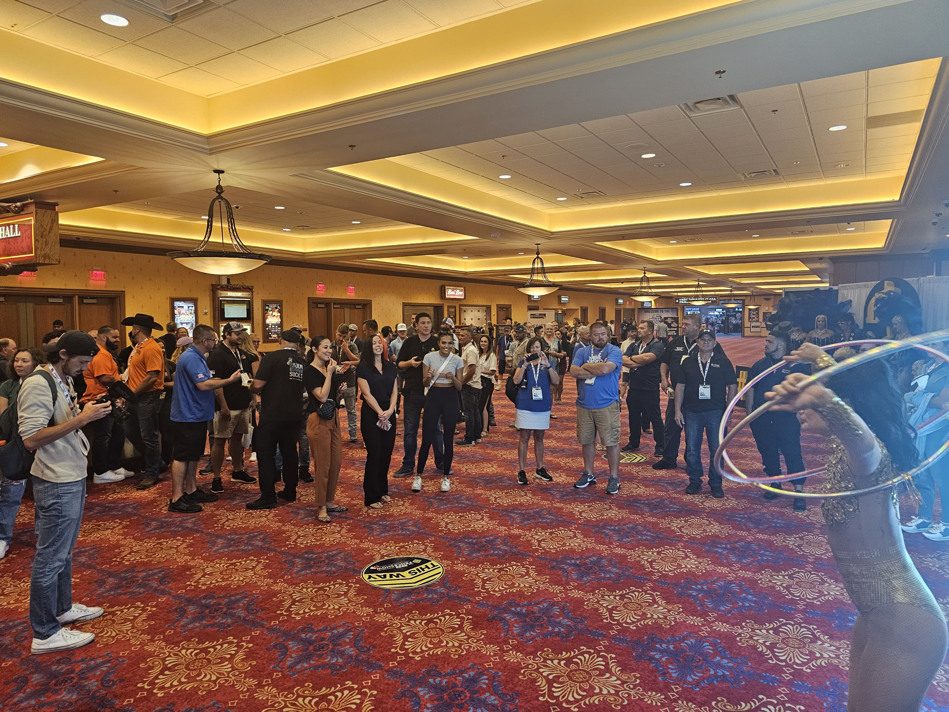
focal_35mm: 23
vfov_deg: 58.9
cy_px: 356
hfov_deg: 73.9
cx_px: 474
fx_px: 631
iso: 500
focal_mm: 6.3
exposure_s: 1/120
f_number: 1.7
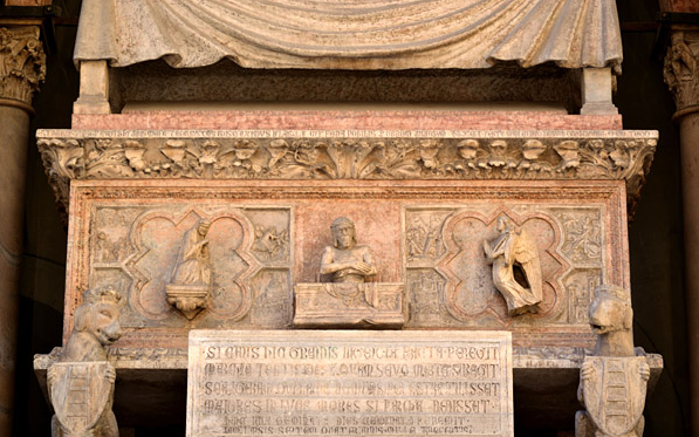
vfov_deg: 10.6
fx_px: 2343
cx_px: 350
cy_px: 223
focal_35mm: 123
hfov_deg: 17.0
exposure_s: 1/50
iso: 125
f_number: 8
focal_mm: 80
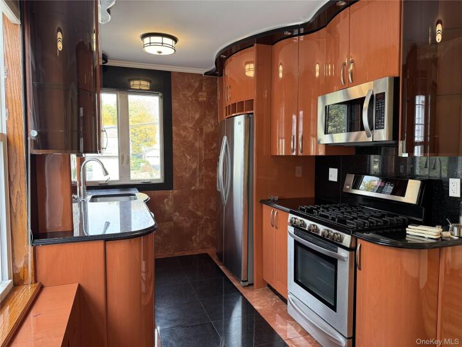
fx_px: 320
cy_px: 174
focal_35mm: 24
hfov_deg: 71.6
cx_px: 231
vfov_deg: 56.8
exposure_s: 1/120
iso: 200
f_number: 1.78
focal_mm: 6.76
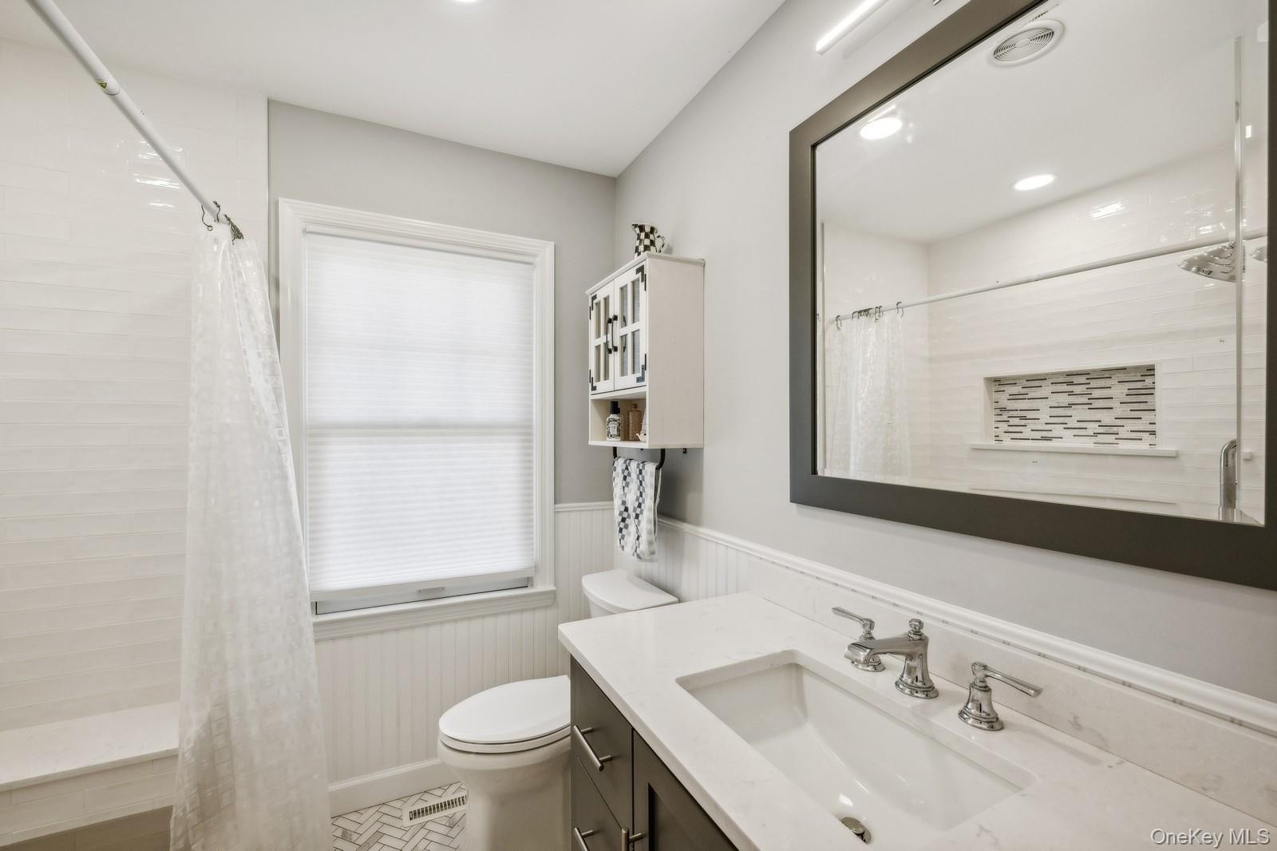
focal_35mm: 14
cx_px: 638
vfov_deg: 81.2
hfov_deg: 104.3
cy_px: 426
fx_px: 496
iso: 900
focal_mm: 14
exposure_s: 1/125
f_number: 8
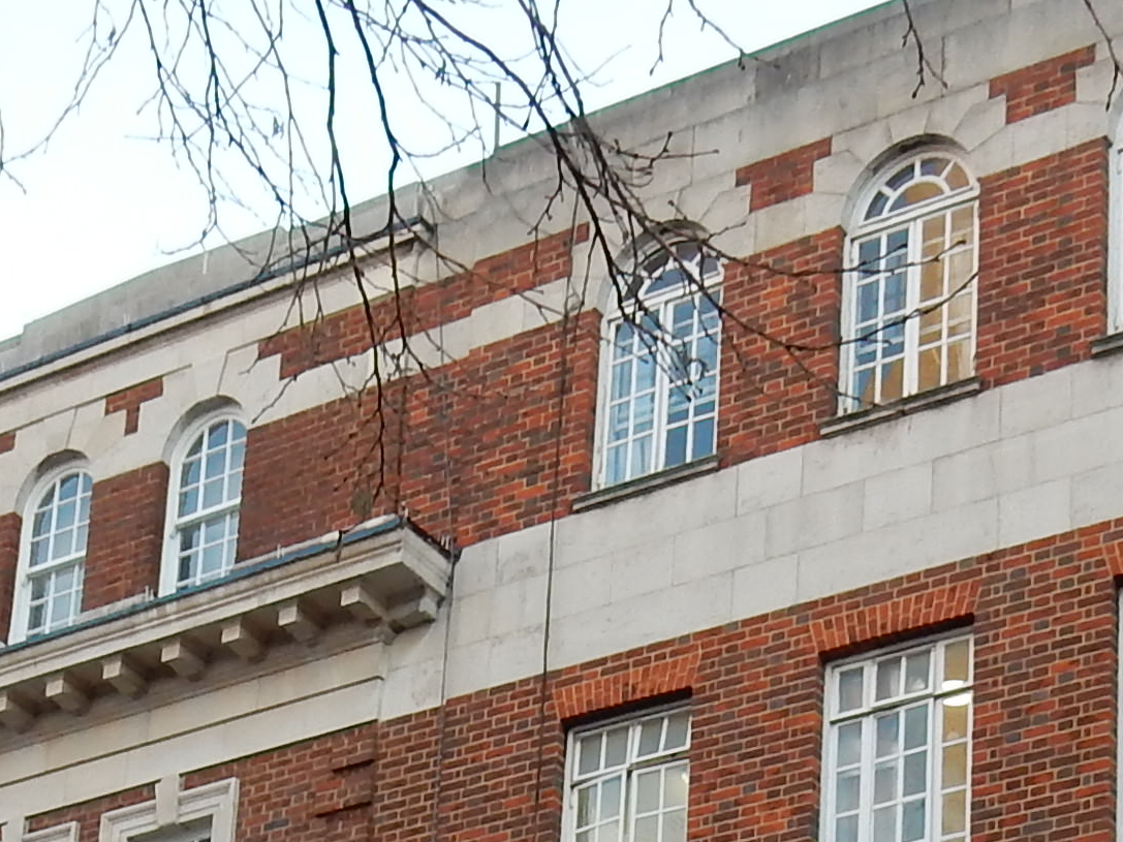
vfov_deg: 12.9
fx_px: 3438
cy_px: 1424
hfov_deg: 18.5
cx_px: 345
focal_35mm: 106
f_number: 3.7
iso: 125
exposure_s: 1/60
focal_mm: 4.5
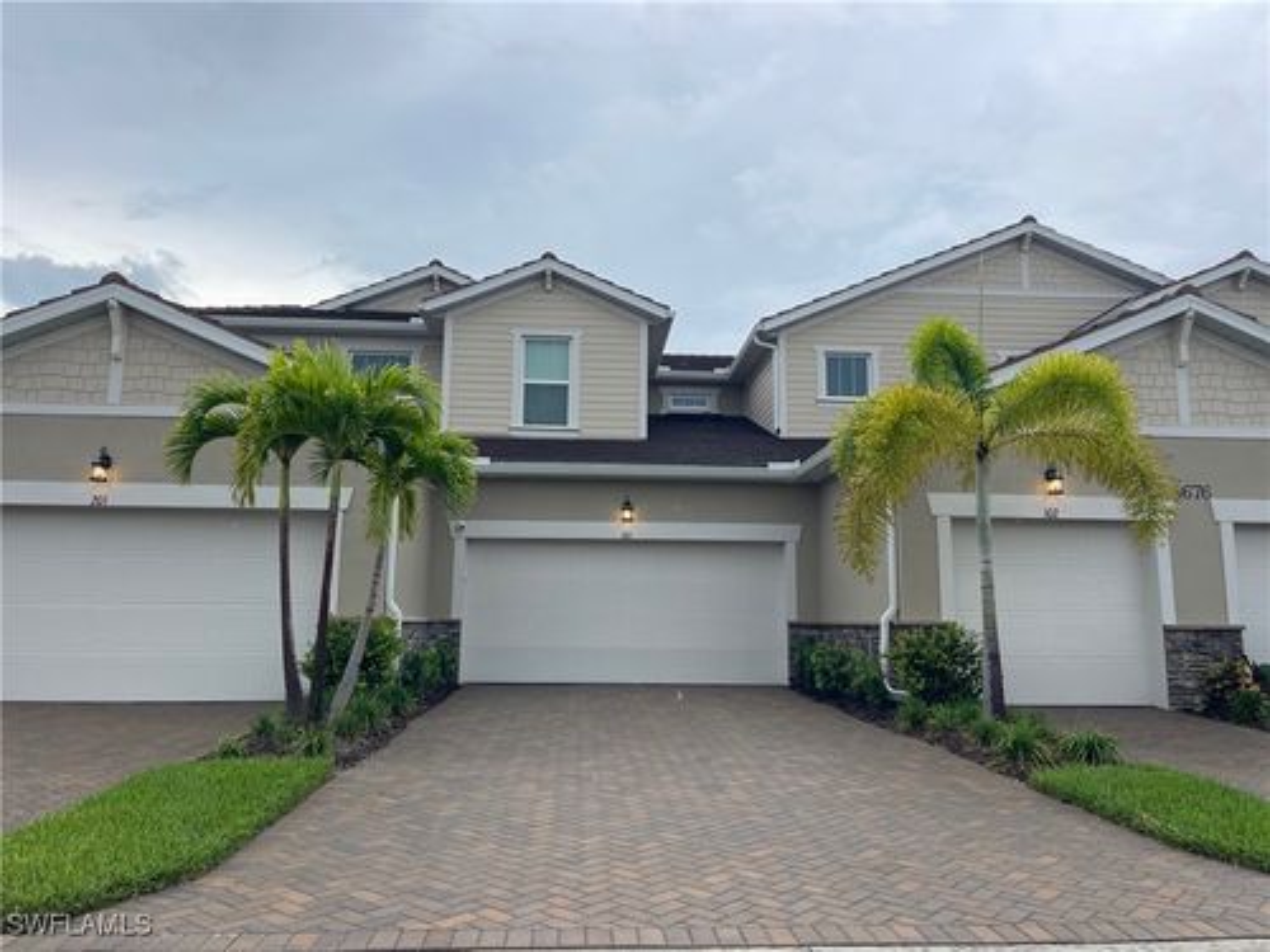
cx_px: 635
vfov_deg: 54.9
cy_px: 476
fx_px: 917
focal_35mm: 25
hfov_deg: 69.4
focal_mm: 5.1
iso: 50
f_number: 1.6
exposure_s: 1/1339
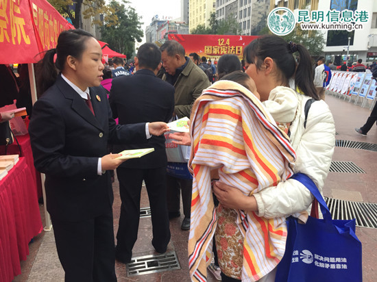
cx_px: 188
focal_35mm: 29
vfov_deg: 48.2
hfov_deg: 61.7
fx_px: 316
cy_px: 141
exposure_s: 1/100
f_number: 2.2
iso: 40
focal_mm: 4.15
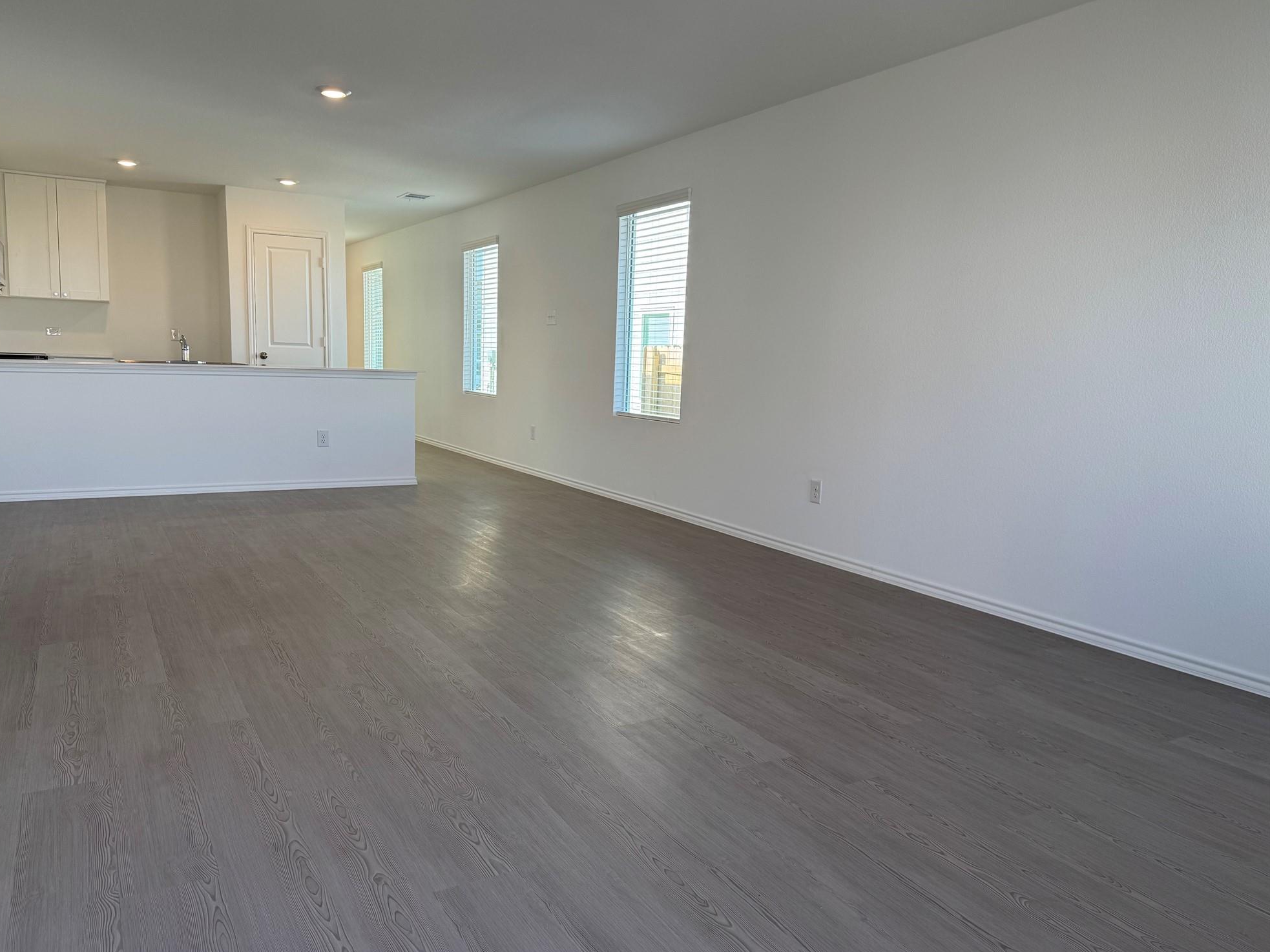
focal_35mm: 25
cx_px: 610
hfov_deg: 69.4
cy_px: 485
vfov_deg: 54.9
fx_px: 917
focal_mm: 6.76
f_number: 1.78
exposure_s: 1/196
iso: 80
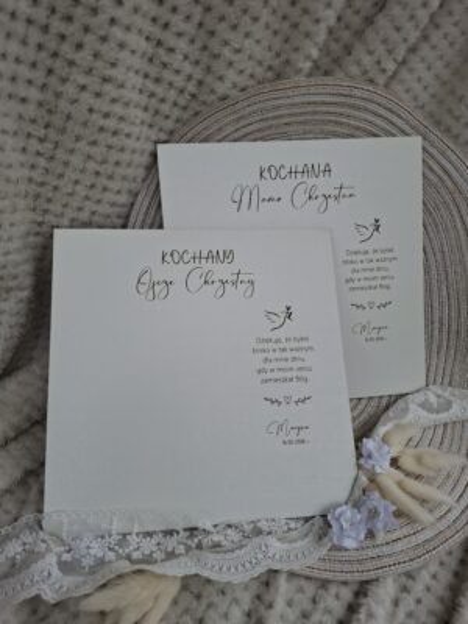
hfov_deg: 58.9
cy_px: 312
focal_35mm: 23
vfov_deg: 73.9
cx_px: 234
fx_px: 415
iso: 50
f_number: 1.8
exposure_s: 1/156
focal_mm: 5.54
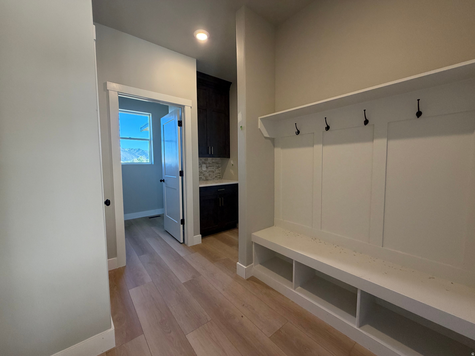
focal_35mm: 14
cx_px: 238
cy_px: 178
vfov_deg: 85.7
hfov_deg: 102.1
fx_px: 192
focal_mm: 2.22
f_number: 2.2
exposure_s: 1/120
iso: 250
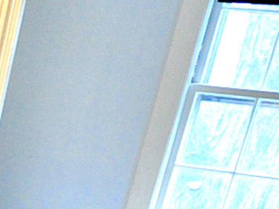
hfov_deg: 12.2
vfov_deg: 9.9
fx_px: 1023
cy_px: 538
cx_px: -399
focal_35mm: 127
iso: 1000
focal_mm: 12
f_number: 5
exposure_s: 1/25
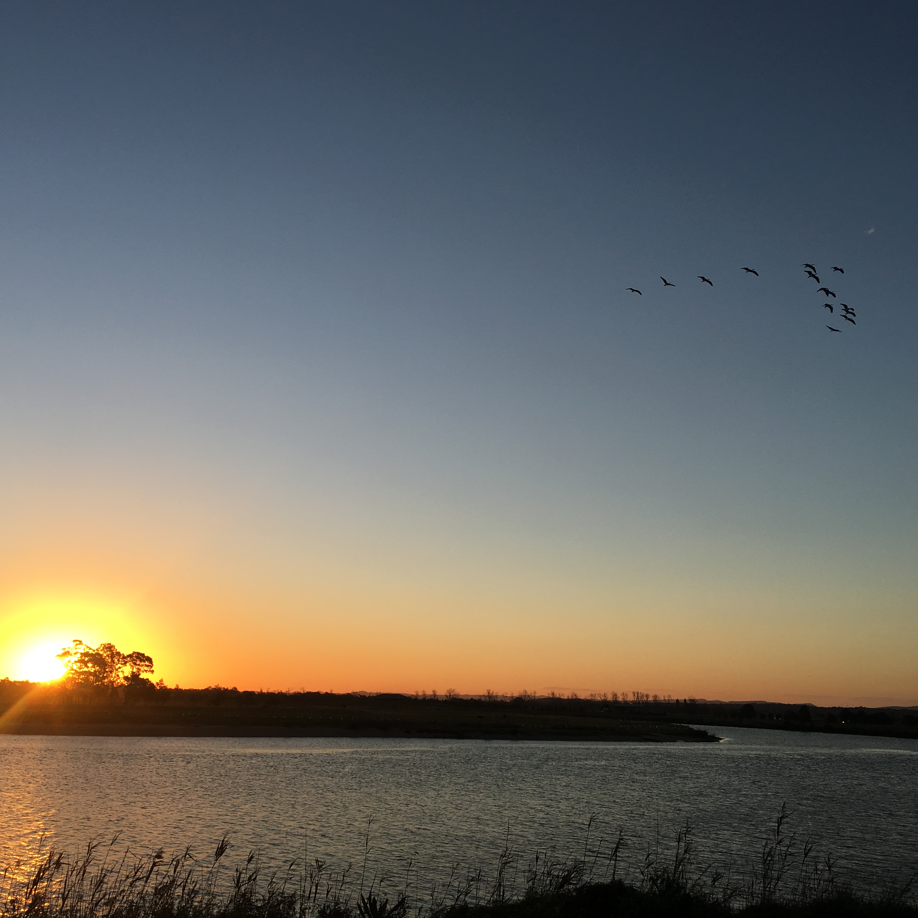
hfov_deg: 47.2
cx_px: 464
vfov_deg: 47.2
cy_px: 451
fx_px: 1050
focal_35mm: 35
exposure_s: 1/754
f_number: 2.2
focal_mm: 4.15
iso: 25
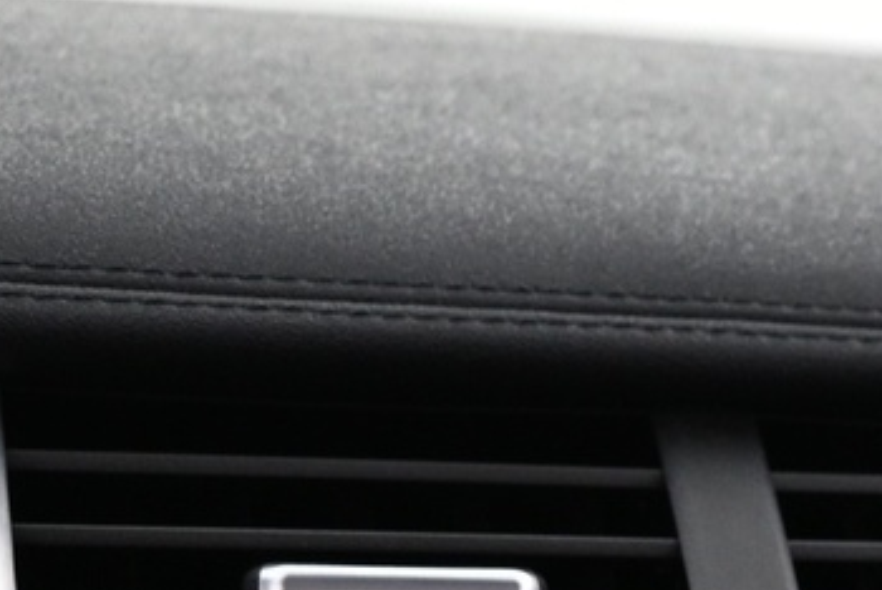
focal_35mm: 111
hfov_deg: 18.0
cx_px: 837
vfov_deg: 11.3
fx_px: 2722
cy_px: 1142
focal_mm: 16
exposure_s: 1/25
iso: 1000
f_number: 3.5
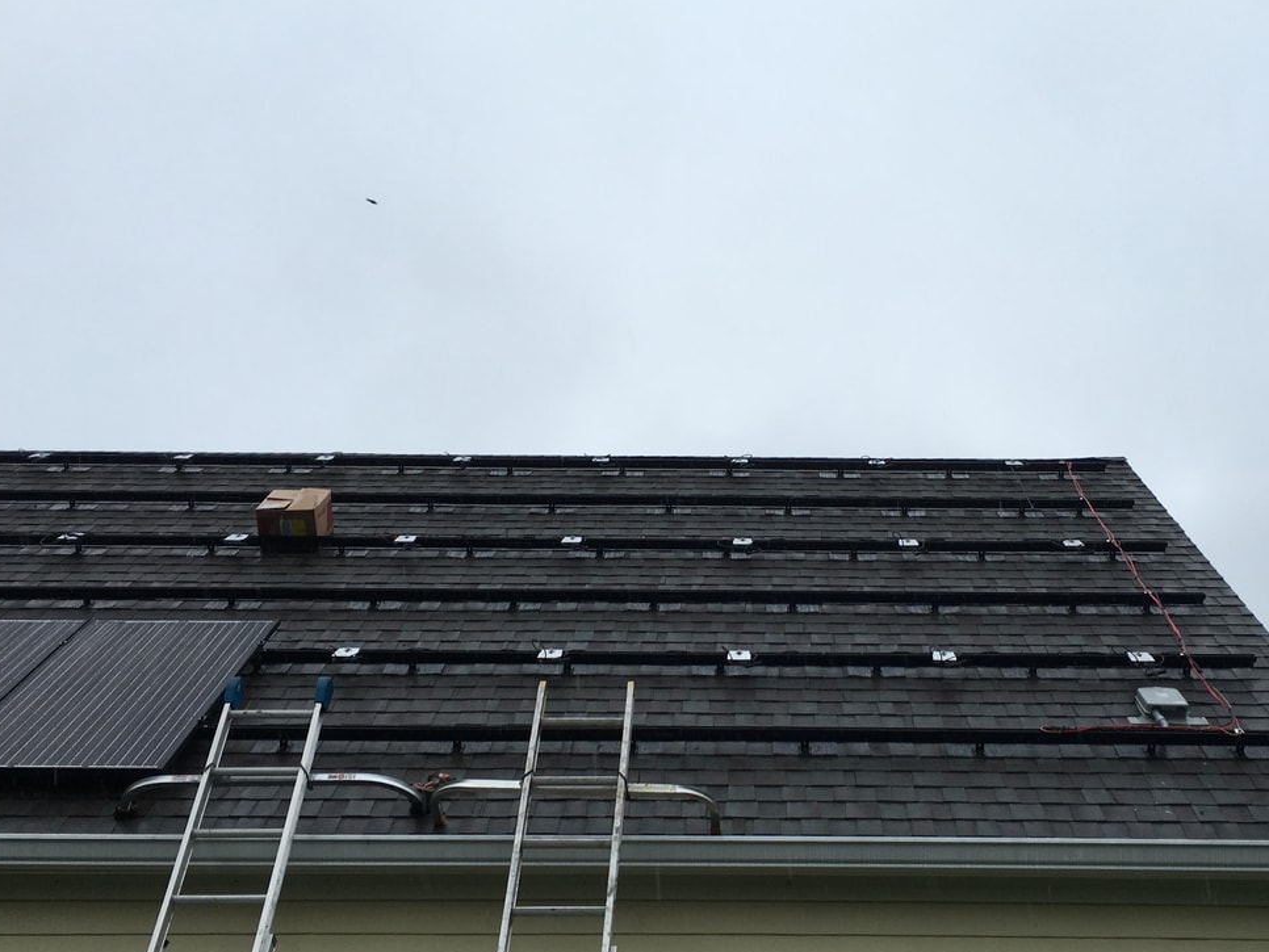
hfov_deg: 46.5
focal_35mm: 40
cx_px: 757
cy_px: 546
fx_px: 1467
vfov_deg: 35.9
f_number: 2.2
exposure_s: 1/377
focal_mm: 4.15
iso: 25
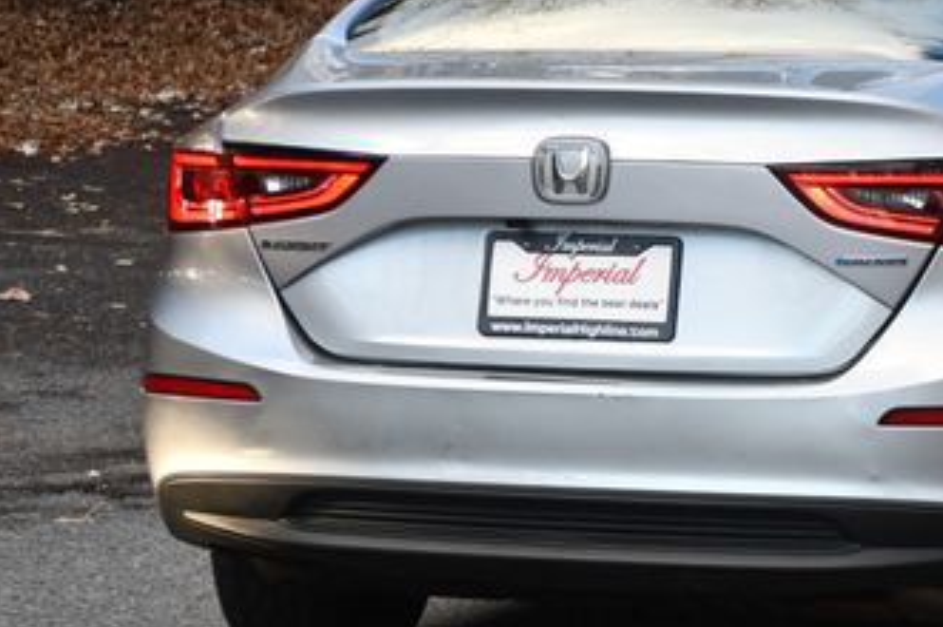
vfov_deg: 6.7
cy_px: 188
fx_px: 5312
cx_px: 860
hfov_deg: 10.1
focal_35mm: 203
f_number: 4.5
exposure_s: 1/250
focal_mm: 70
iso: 400
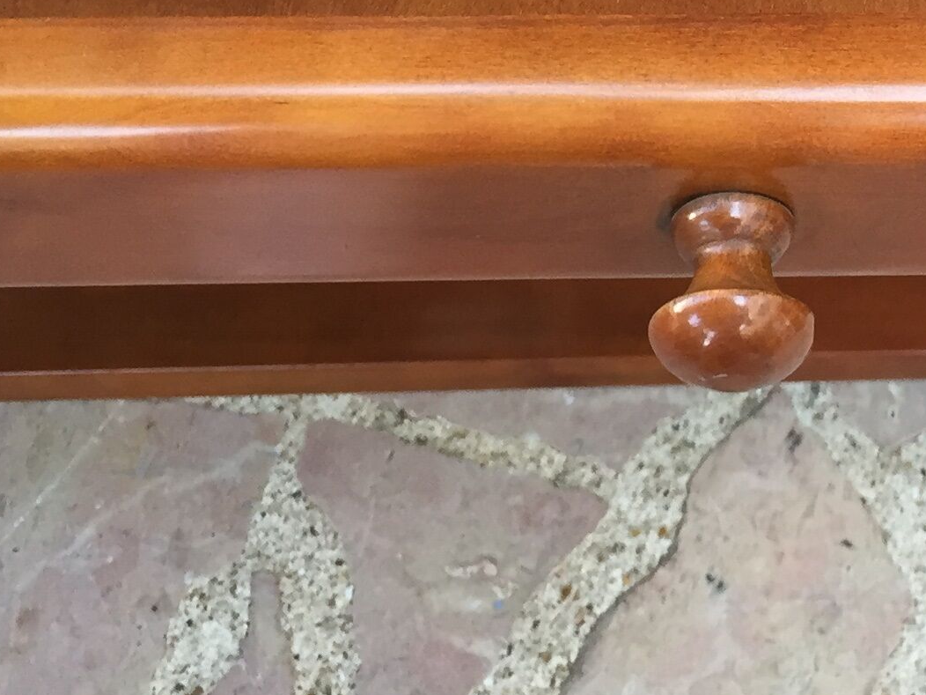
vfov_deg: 15.9
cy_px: -75
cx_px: 825
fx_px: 2408
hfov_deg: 21.3
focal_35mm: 90
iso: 32
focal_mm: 4.15
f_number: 2.2
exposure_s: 1/40
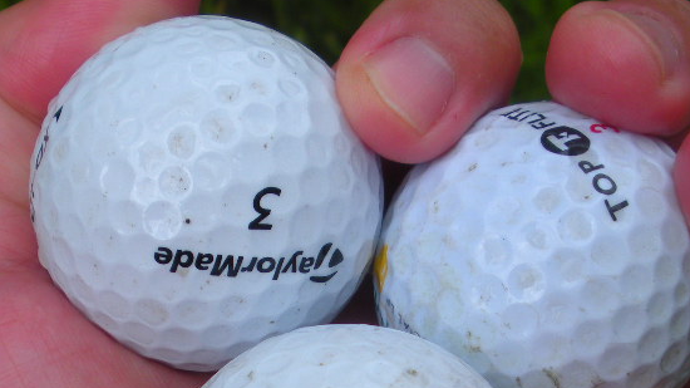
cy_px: 373
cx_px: 340
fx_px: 1335
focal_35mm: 73
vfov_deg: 16.2
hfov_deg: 29.0
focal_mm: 6.3
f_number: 3.5
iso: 64
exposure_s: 1/530
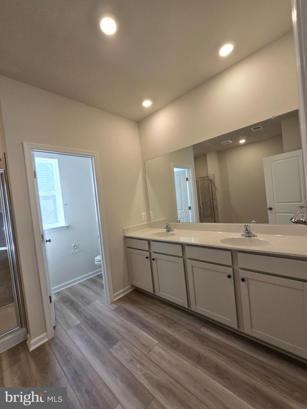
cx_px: 154
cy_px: 204
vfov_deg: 106.2
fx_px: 154
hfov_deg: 89.9
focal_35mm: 13
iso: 80
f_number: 2.2
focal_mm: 2.2
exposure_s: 1/120
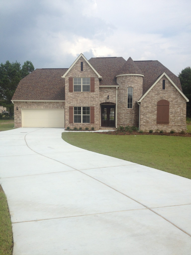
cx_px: 96
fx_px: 257
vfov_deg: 52.6
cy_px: 128
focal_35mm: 35
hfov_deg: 40.7
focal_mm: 4.28
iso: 50
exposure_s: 1/2123
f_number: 2.4
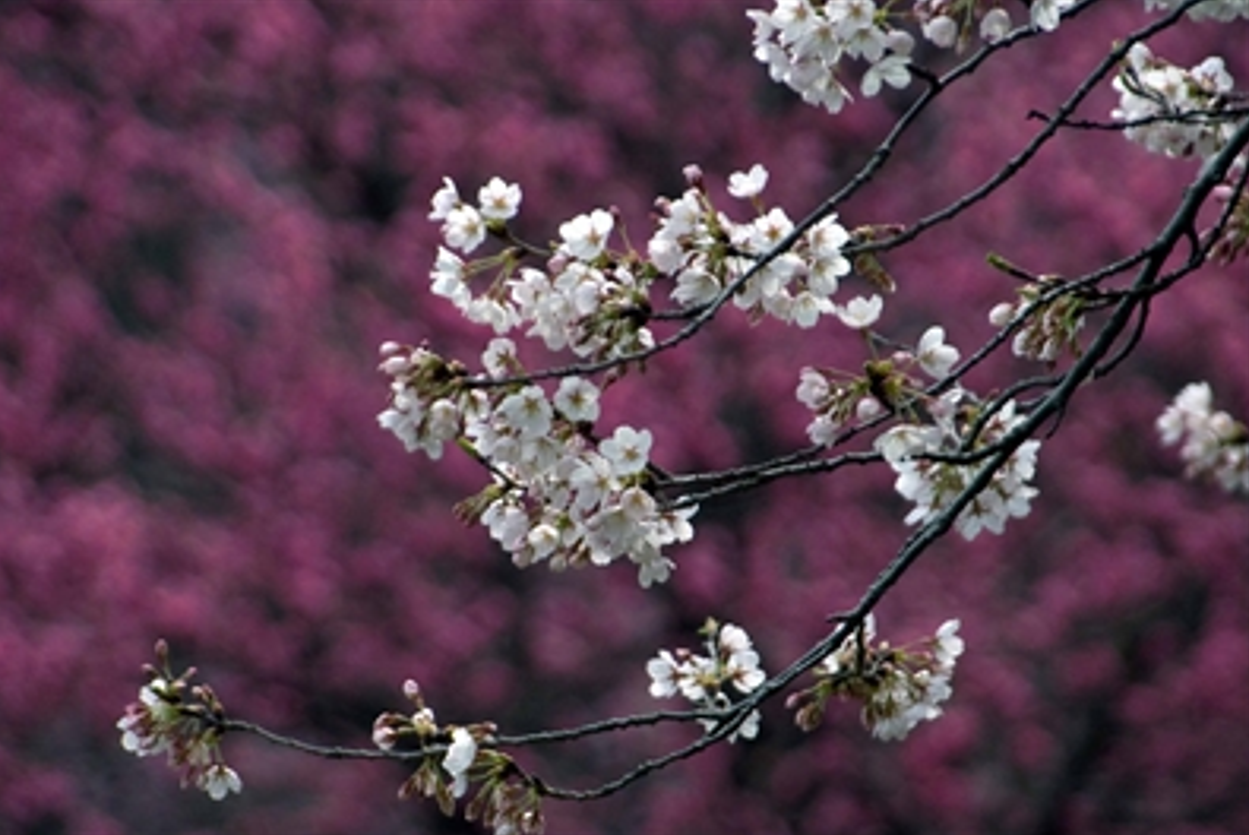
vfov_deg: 4.9
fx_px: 9739
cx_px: 620
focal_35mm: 281
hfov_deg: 7.3
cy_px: 418
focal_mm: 185
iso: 400
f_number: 6.3
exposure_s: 1/1500
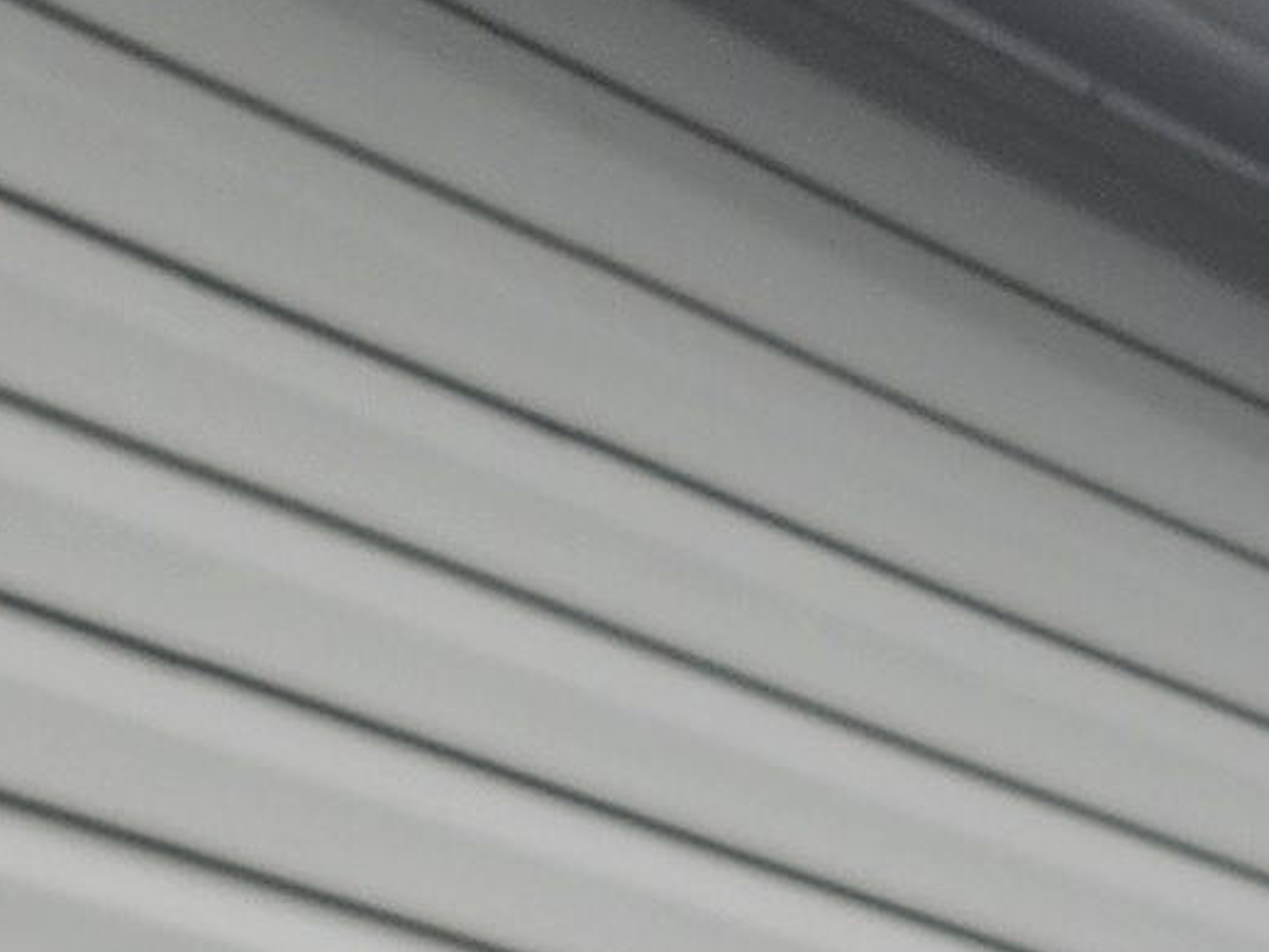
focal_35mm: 177
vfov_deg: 7.4
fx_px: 6489
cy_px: 2846
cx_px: -129
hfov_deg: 11.0
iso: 25
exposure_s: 1/538
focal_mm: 5.54
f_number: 1.8
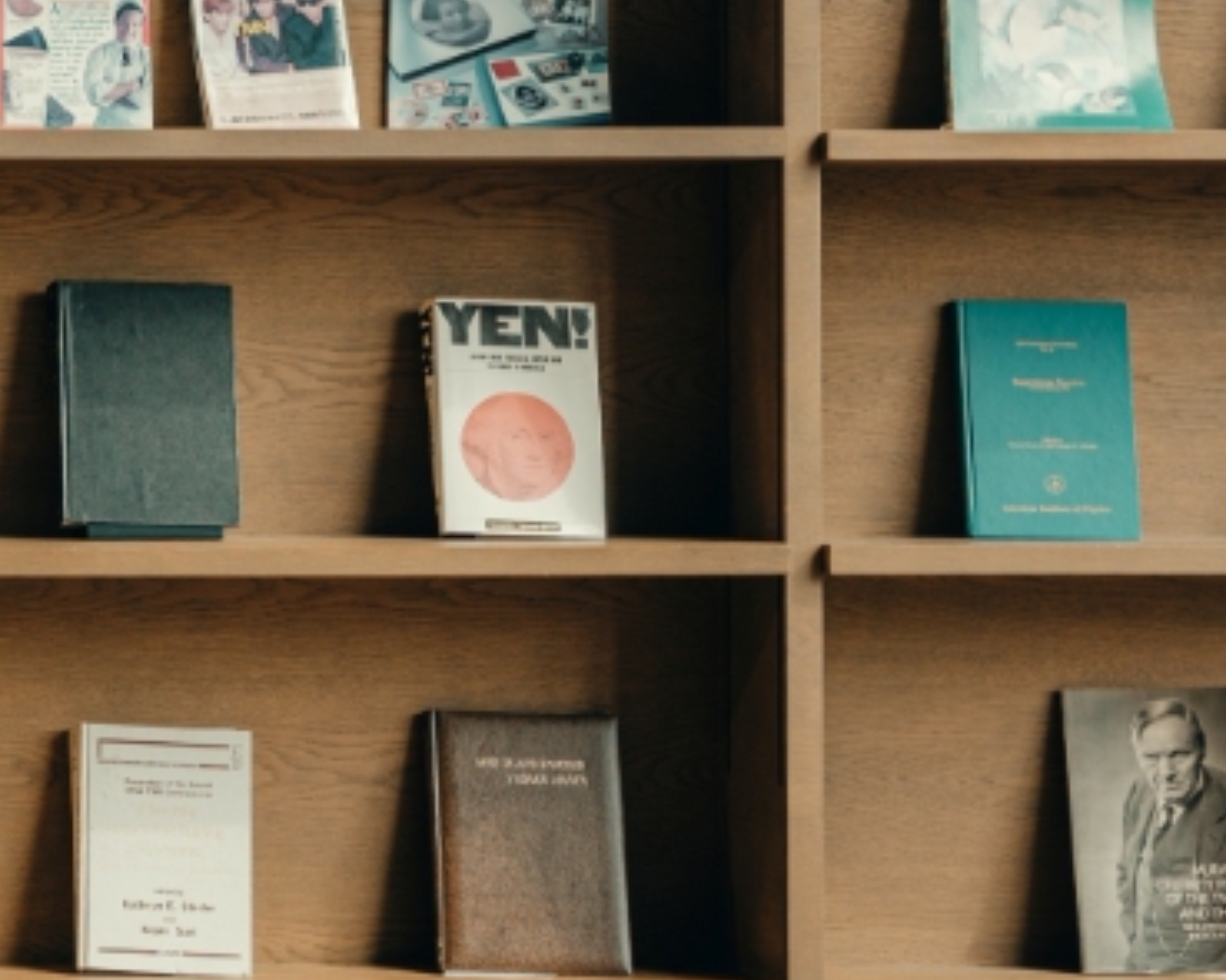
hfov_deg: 12.1
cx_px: -1186
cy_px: 380
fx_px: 5187
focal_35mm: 143
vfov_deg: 10.8
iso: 200
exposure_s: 1/100
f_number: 2.8
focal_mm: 45
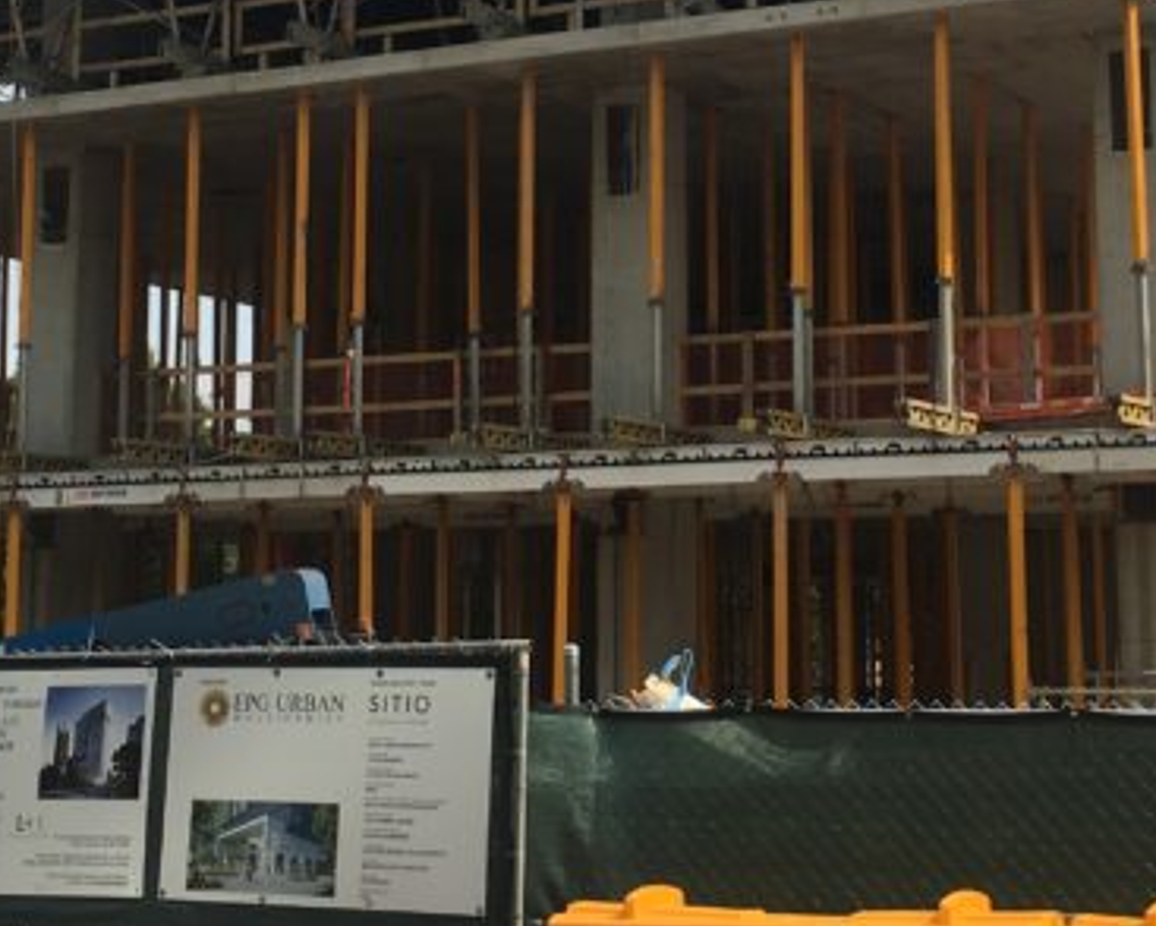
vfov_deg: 19.3
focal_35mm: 79
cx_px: 513
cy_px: 208
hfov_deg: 24.1
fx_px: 2704
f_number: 2.2
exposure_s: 1/1748
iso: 25
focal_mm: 4.15
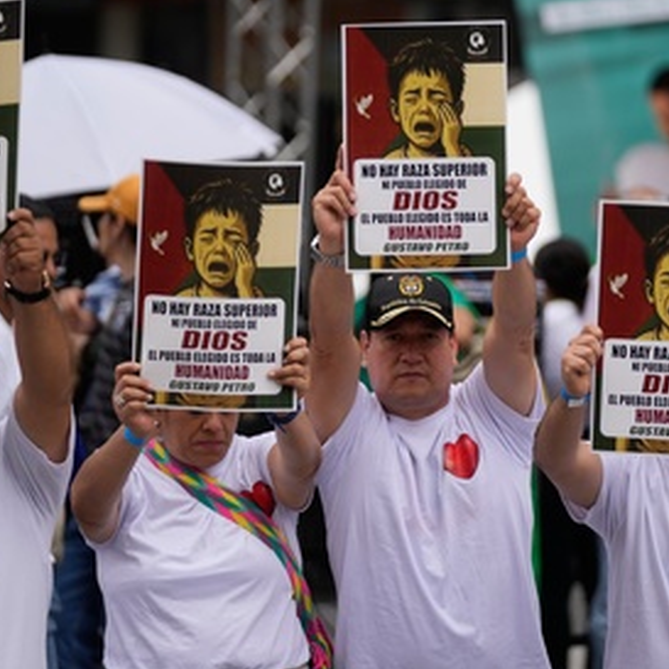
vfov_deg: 6.7
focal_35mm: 263
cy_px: 273
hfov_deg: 6.7
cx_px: 434
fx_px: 5751
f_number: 2.8
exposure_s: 1/6400
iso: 400
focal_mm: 165
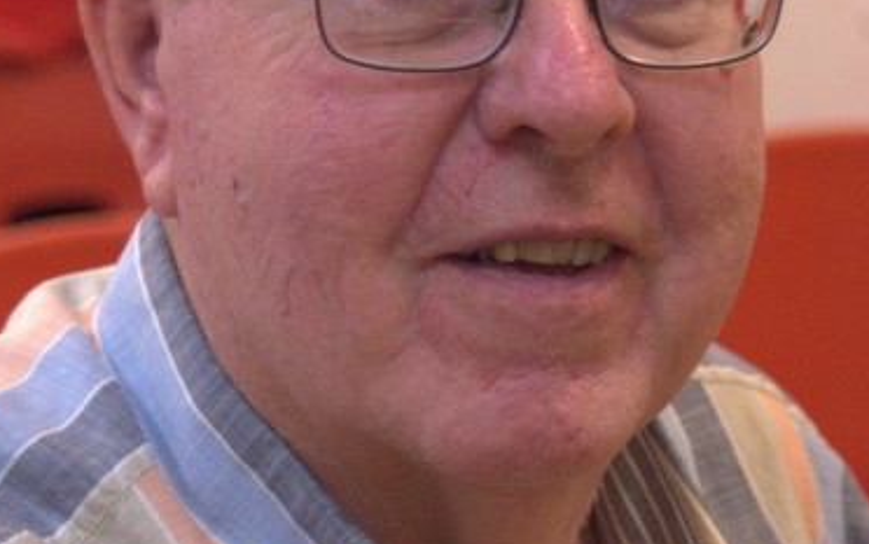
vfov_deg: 7.2
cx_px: 409
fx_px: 4337
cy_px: 110
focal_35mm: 183
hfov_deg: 11.4
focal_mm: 62
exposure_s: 1/125
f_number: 5
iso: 1600
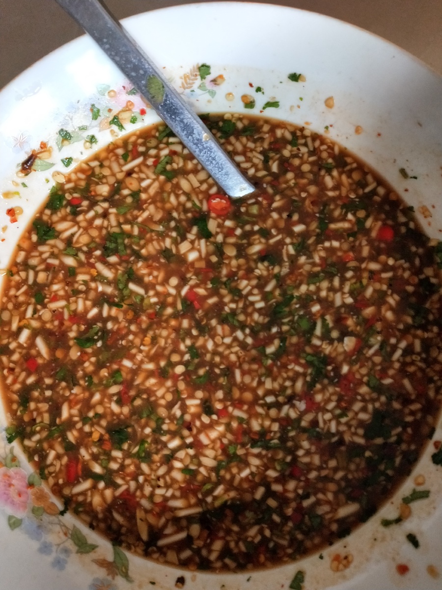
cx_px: 221
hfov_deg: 58.9
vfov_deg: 73.9
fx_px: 392
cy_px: 295
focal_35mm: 23
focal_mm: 3.99
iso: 340
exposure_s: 1/33
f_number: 1.7
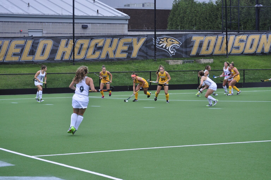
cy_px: 90
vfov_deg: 12.6
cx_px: 136
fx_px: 812
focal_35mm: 108
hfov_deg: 18.9
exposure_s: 1/800
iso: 560
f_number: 6.3
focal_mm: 72
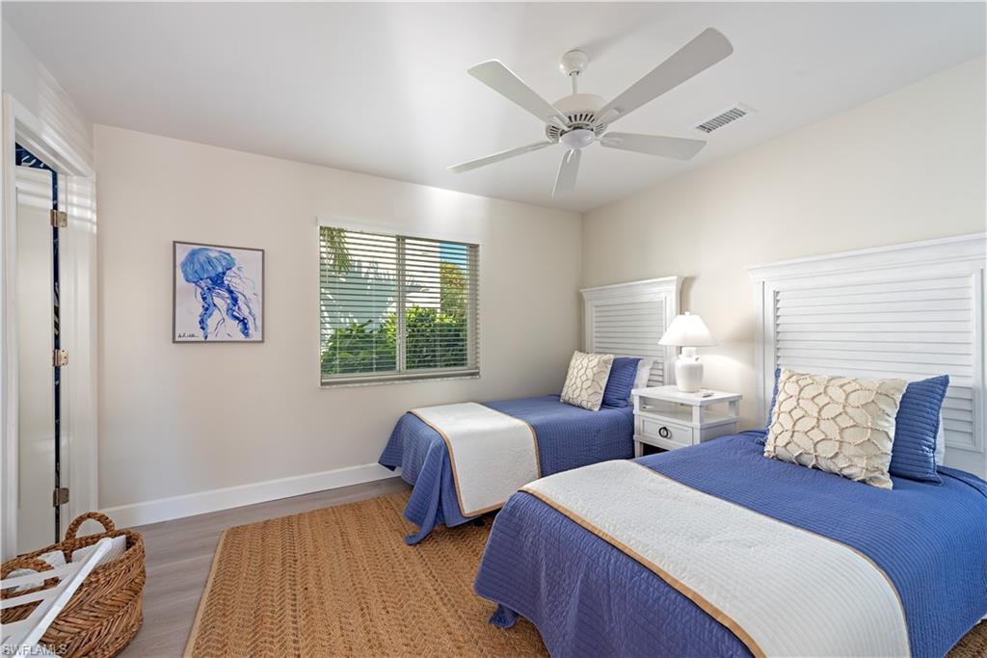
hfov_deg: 104.2
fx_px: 384
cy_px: 329
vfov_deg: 81.2
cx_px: 494
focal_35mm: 14
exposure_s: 1/200
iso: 100
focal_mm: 14
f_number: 9
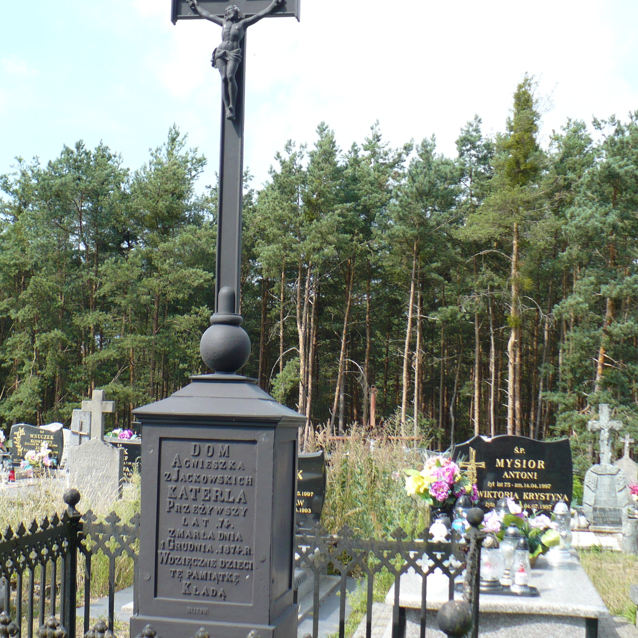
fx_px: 1063
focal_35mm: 51
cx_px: 264
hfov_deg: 33.3
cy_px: 324
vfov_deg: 33.4
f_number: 2.8
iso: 100
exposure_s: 1/500
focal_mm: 6.1
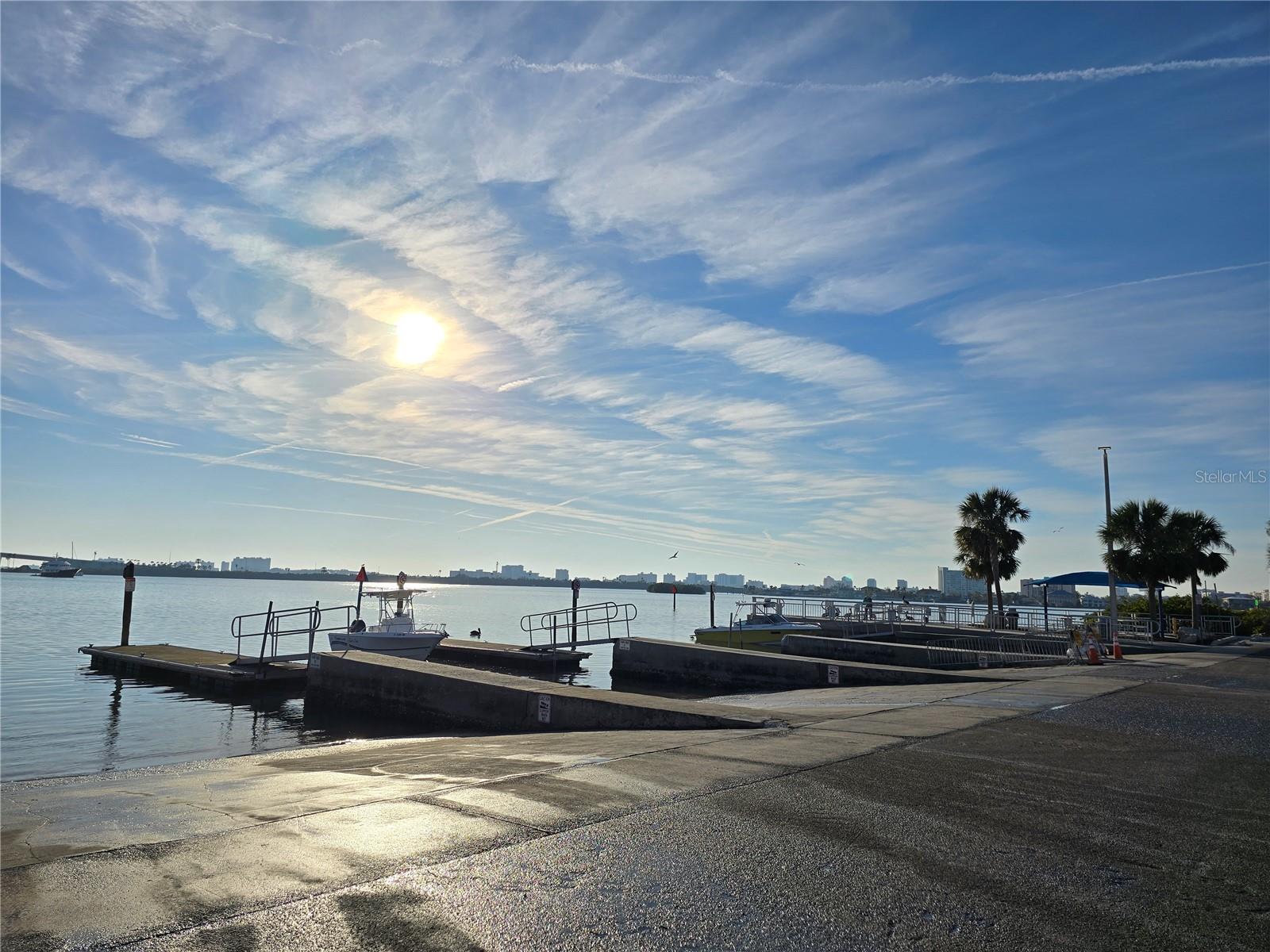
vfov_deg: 58.9
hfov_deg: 73.9
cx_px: 635
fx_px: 844
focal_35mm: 23
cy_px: 476
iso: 12
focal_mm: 6.3
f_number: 1.7
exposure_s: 1/4539
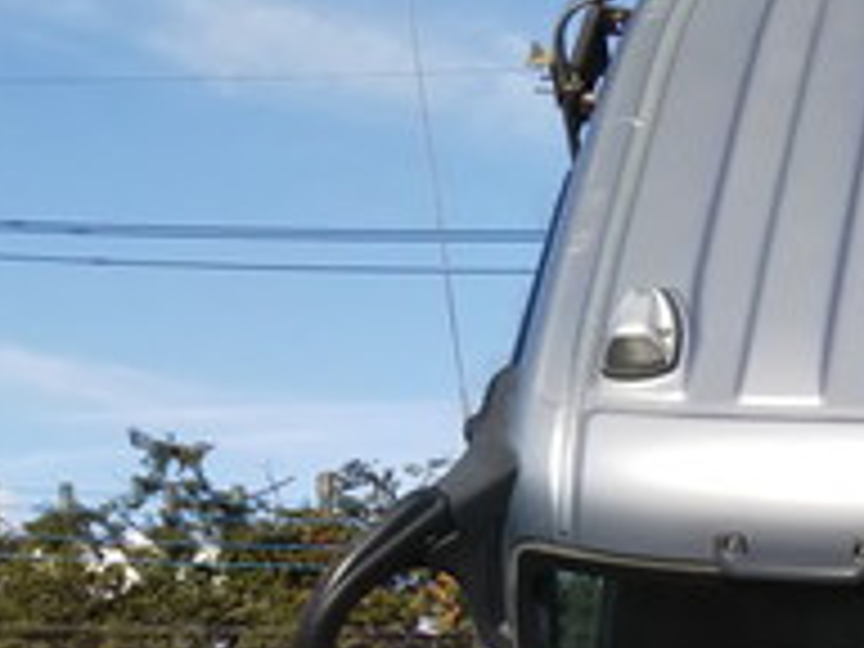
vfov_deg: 14.4
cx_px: 1264
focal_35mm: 100
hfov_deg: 17.8
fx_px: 2496
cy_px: 747
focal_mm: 4
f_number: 2.2
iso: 20
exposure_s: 1/872
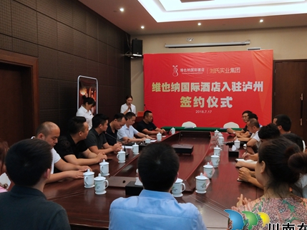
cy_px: 116
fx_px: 310
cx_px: 169
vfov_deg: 40.6
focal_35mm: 35
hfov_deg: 52.6
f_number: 1.8
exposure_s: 1/50
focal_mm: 3.95
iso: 359
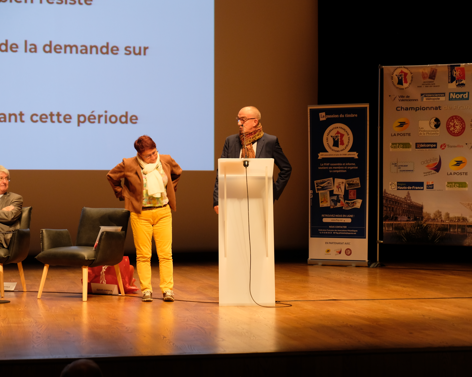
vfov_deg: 18.3
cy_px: 189
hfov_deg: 22.7
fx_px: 1173
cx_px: 250
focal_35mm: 84
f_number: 4.7
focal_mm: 49.4
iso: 800
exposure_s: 1/30
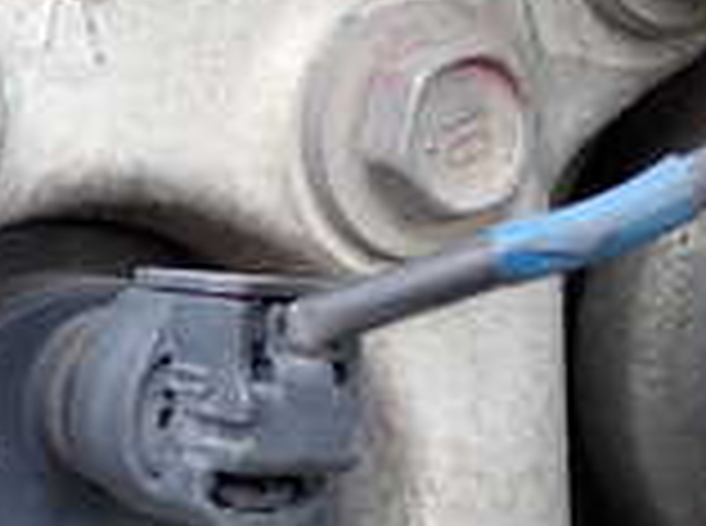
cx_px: 27
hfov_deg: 16.8
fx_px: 2340
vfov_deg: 12.3
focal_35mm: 115
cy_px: 728
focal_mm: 5.4
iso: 100
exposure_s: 1/160
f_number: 2.3
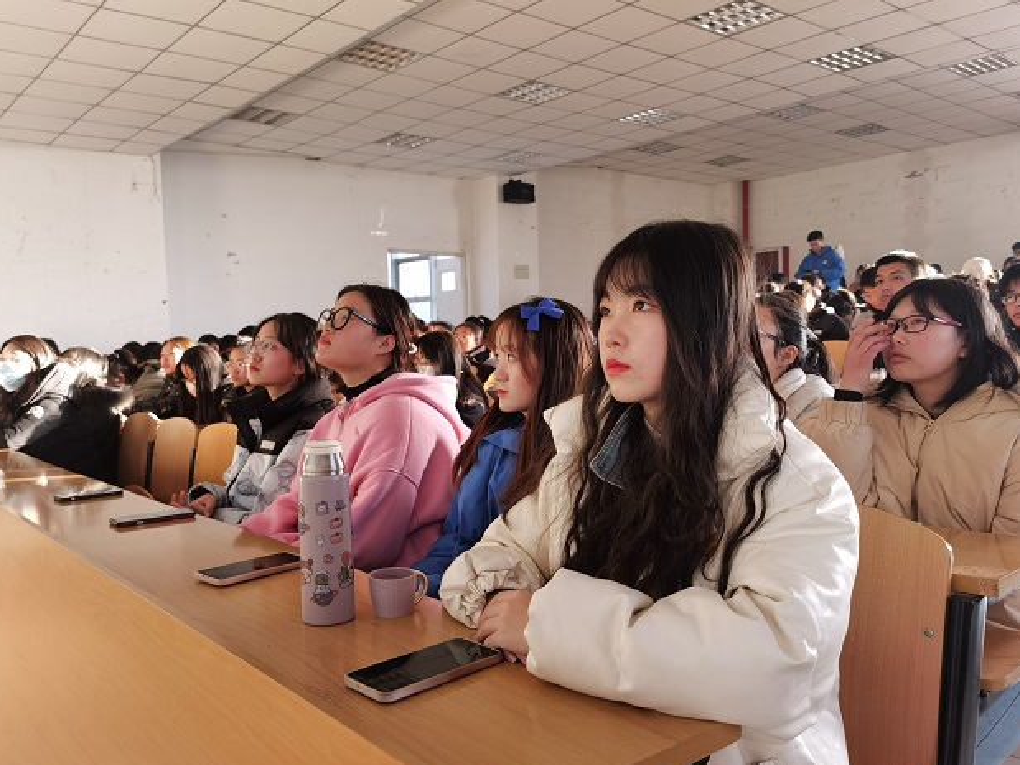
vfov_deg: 46.8
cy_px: 394
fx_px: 884
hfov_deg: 60.0
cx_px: 516
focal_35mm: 30
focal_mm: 5.56
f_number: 1.6
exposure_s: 1/50
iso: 125
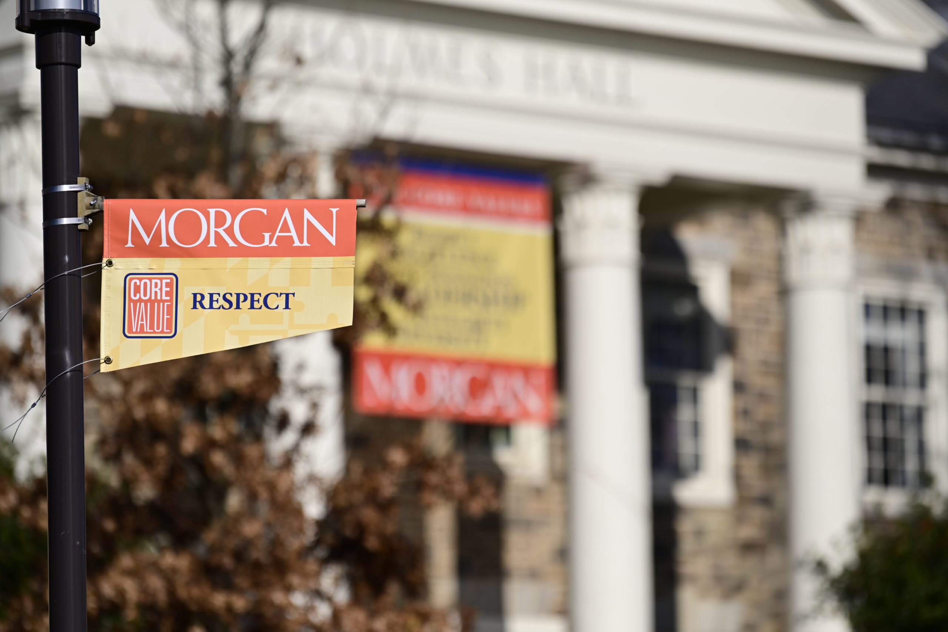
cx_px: 474
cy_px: 316
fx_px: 5267
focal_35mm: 200
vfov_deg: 6.9
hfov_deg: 10.3
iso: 200
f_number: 3.5
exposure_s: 1/8000
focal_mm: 200
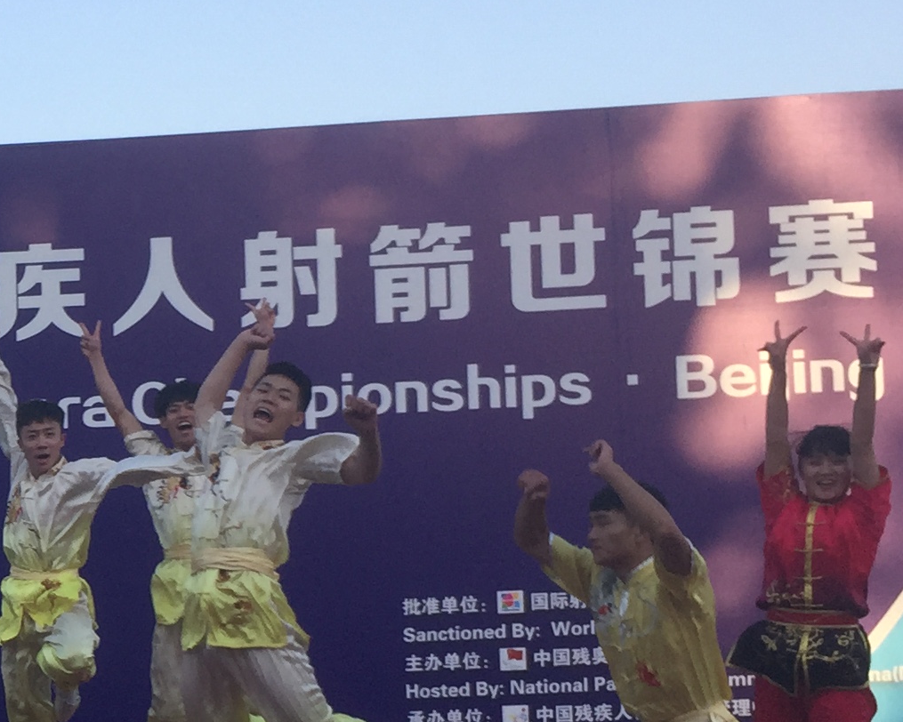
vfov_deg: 16.7
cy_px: 615
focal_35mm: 91
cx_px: -222
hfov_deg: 19.6
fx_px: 2432
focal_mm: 4.15
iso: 32
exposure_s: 1/618
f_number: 2.2
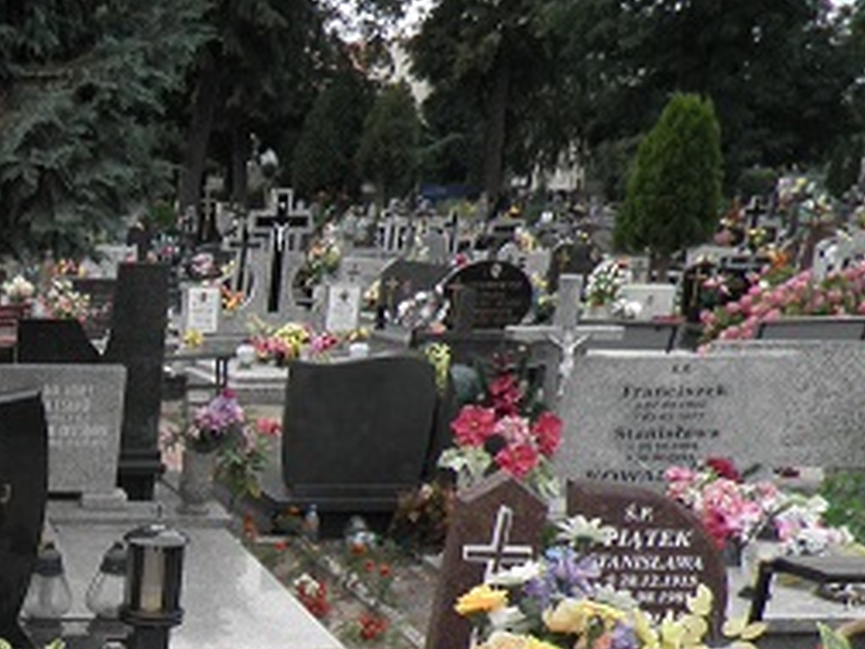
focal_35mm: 61
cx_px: -182
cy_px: 804
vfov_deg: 22.0
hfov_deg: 27.7
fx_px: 1524
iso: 64
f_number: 8.3
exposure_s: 1/80
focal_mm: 4.3
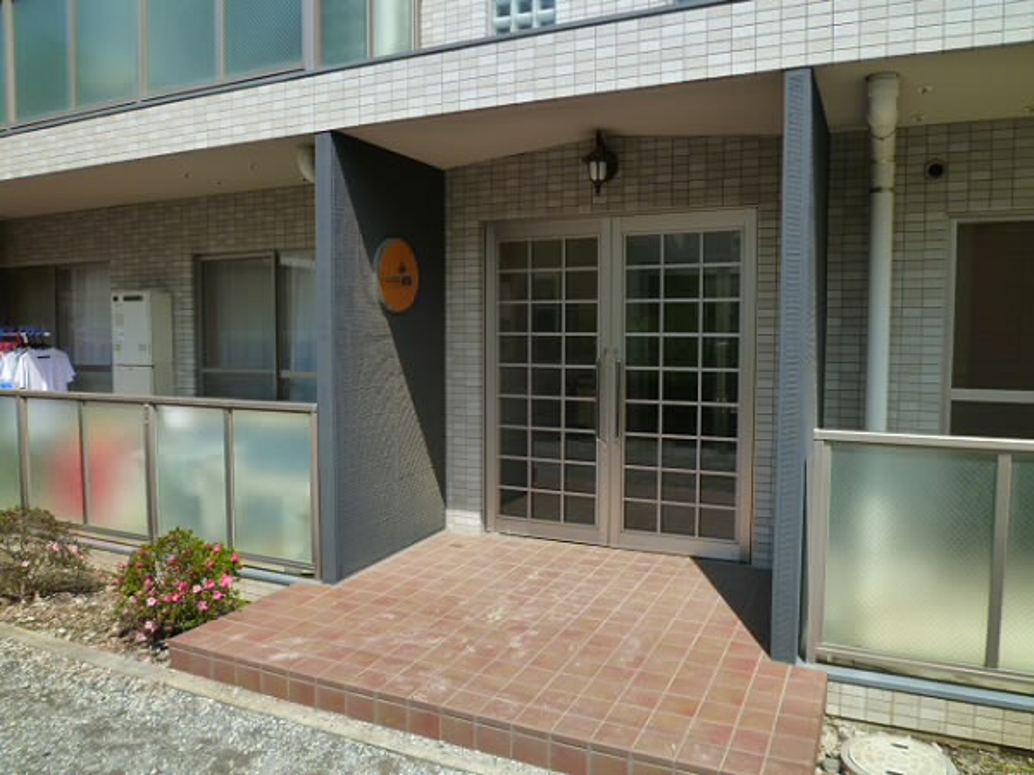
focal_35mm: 25
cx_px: 517
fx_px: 747
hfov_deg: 69.4
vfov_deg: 54.9
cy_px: 388
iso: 125
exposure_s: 1/500
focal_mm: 4.5
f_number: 4
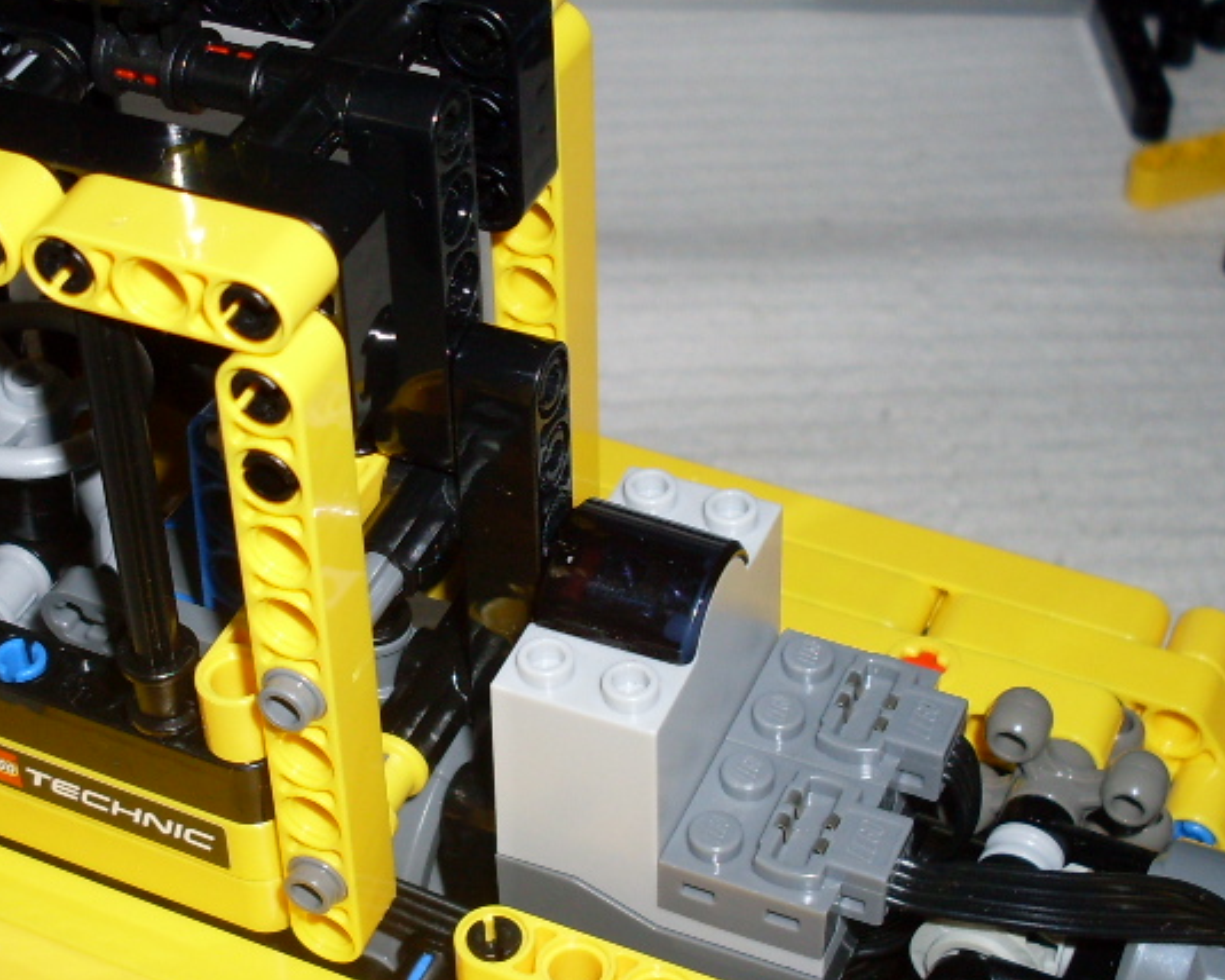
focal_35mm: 71
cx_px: 435
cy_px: 554
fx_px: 2574
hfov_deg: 26.7
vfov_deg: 21.5
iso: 100
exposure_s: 1/45
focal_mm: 6.3
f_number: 2.8
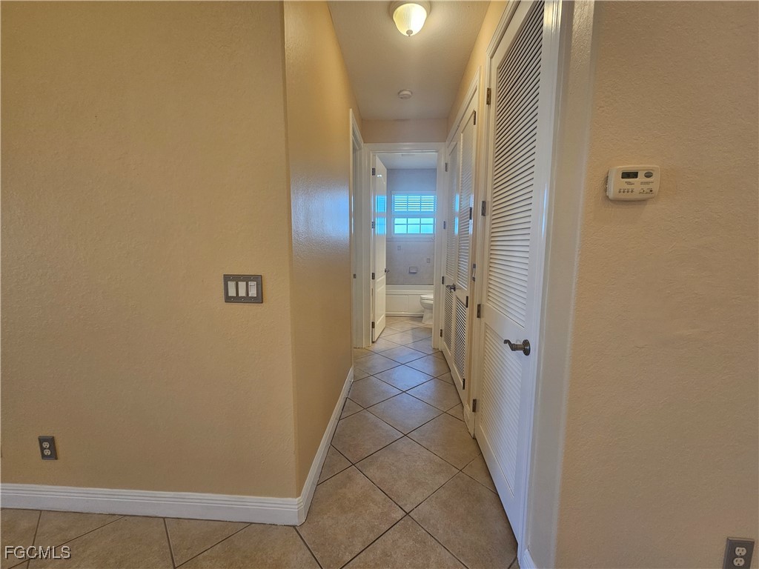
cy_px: 284
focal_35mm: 13
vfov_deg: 89.9
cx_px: 380
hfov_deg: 106.2
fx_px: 285
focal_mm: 2.2
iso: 80
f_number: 2.2
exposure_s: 1/60
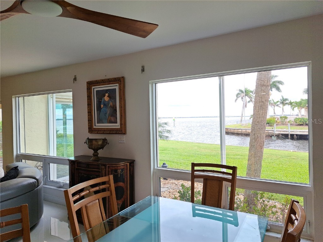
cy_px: 121
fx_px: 224
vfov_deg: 56.8
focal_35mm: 24
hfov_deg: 71.6
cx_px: 162
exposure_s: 1/153
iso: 50
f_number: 1.8
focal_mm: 5.23
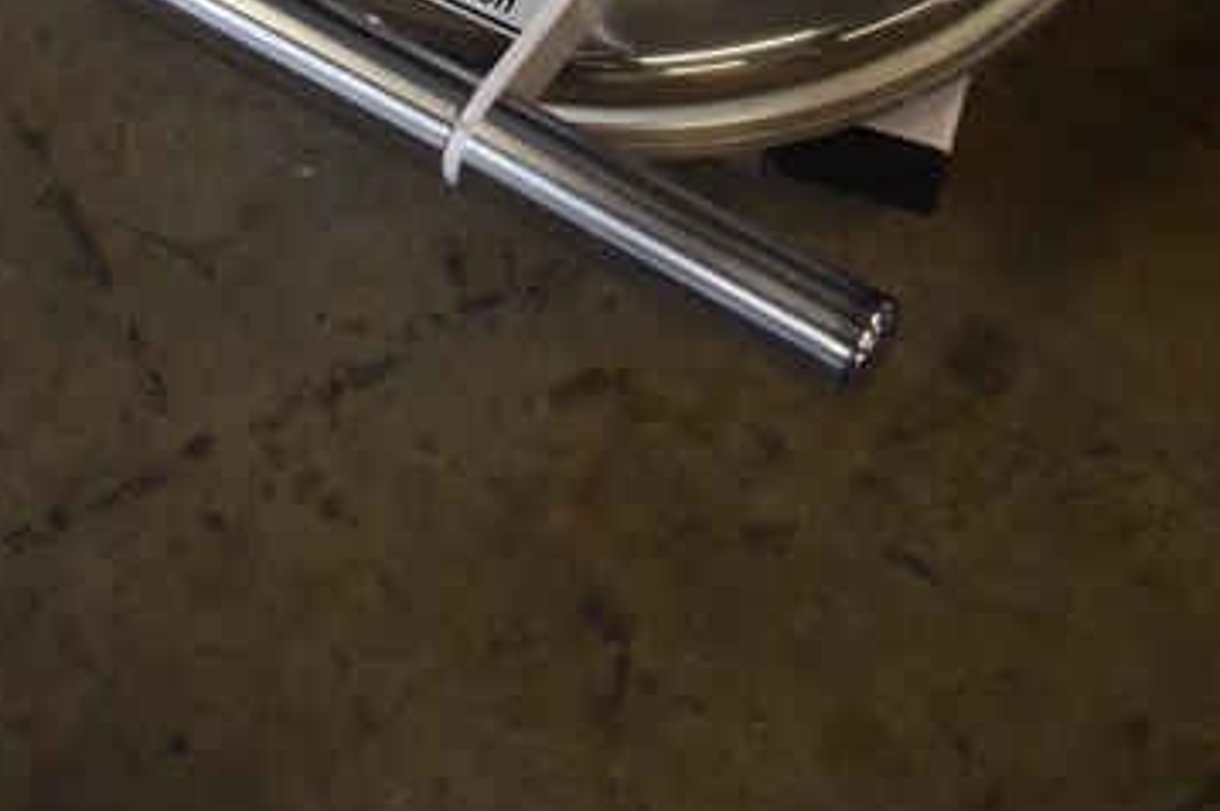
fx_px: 2336
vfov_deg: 16.7
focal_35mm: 69
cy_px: -612
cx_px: 498
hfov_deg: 29.2
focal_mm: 18
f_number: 3.5
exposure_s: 1/200
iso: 800
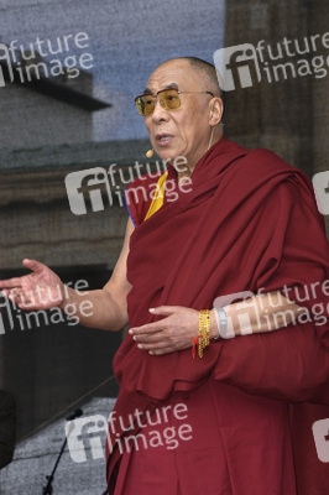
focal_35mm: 158
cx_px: 164
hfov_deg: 8.7
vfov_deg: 13.1
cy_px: 248
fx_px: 2163
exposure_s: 1/160
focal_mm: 105
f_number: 10
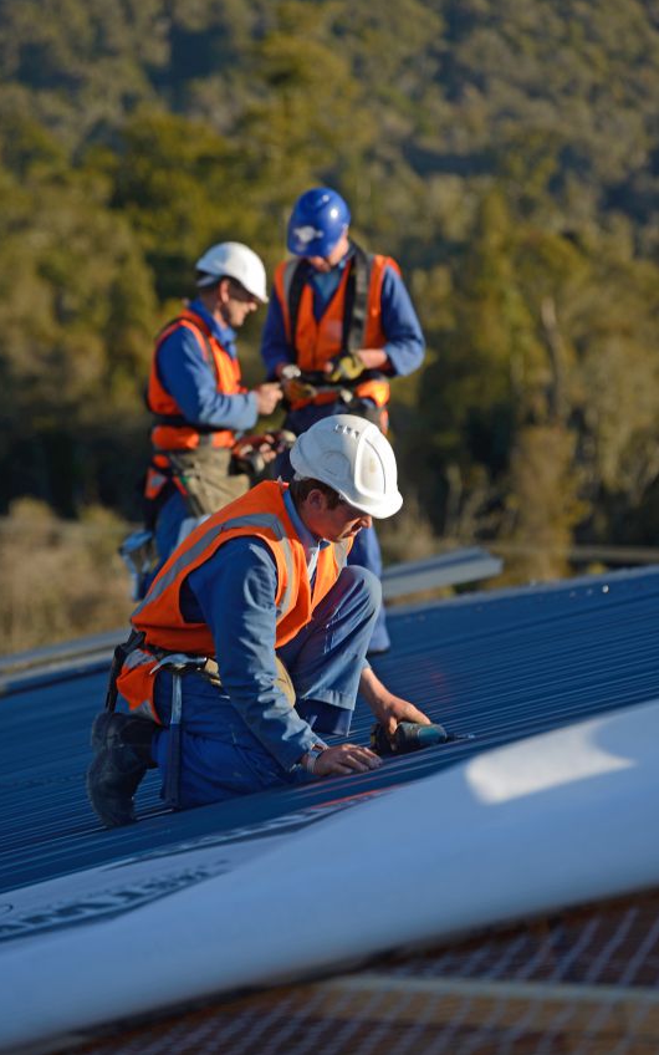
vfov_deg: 10.5
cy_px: 527
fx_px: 5747
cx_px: 307
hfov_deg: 6.6
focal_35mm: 200
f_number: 5.6
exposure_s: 1/160
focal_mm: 195
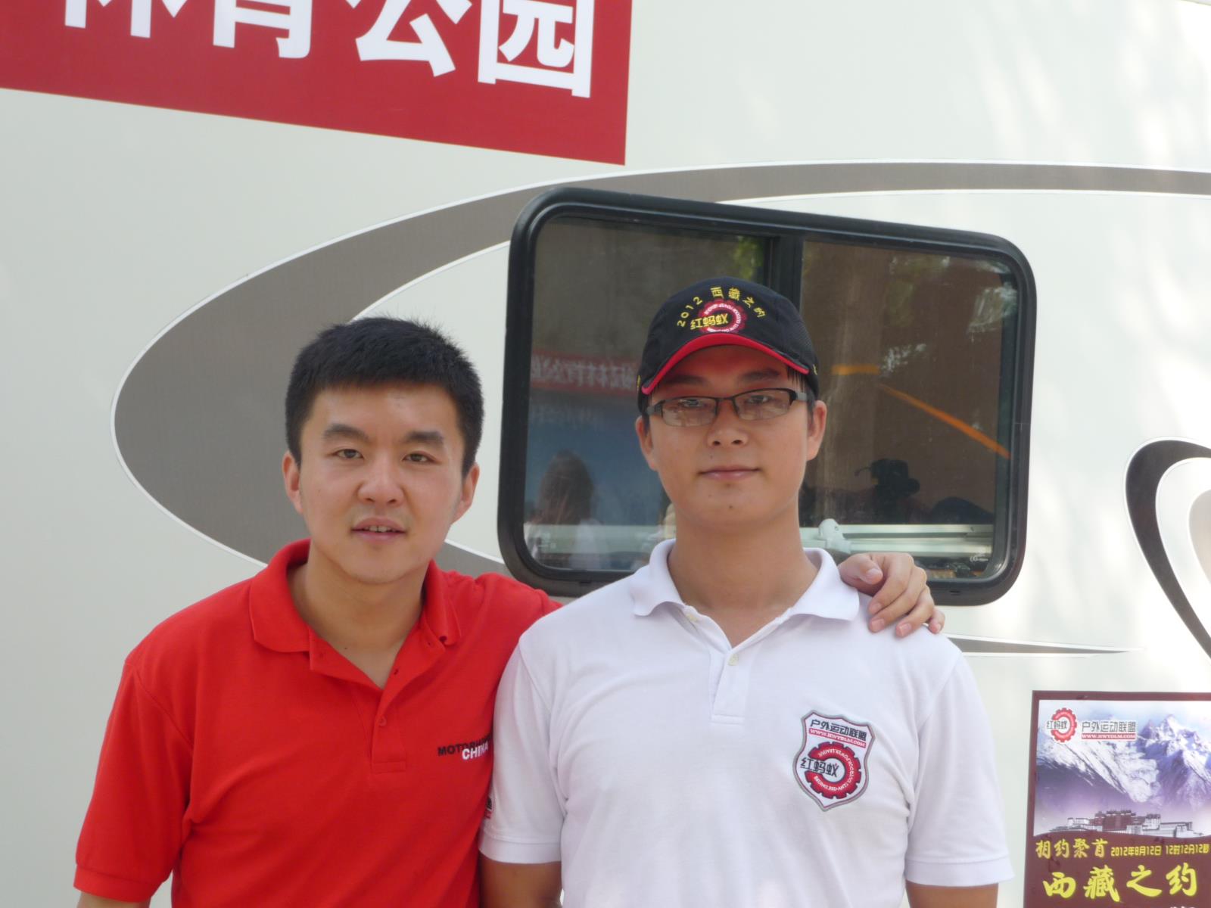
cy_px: 454
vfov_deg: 20.4
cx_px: 606
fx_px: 2519
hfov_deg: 27.0
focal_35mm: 72
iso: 100
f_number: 4.6
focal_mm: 12.2
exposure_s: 1/160
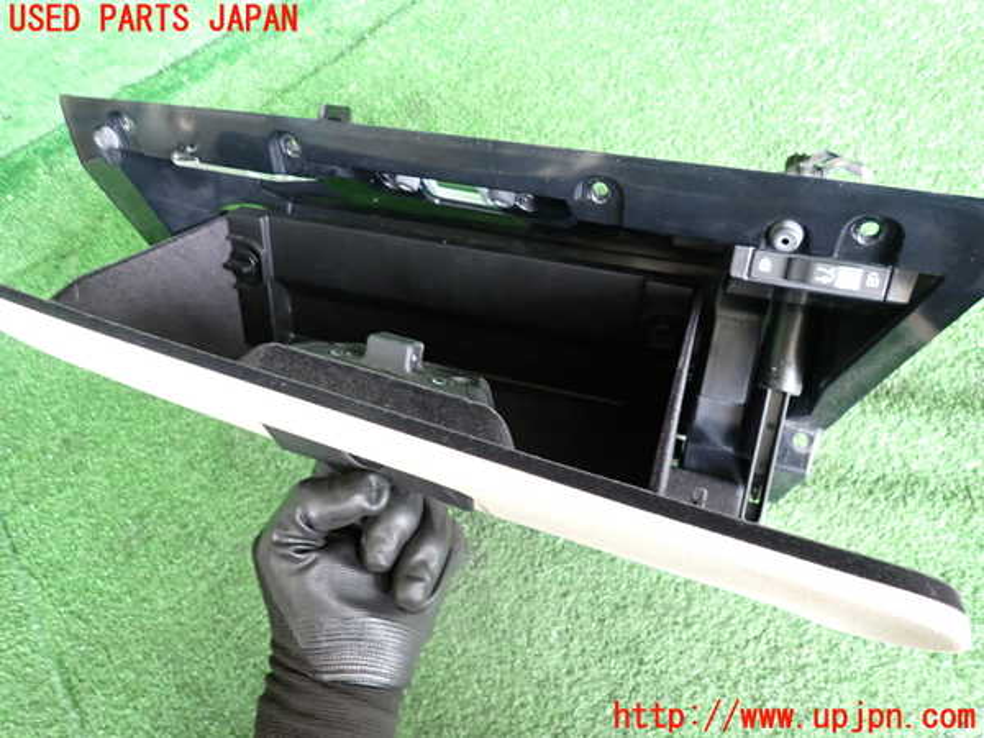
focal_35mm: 25
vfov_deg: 54.9
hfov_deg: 69.4
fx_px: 711
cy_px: 369
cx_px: 492
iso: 320
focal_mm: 4.5
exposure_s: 1/30
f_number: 2
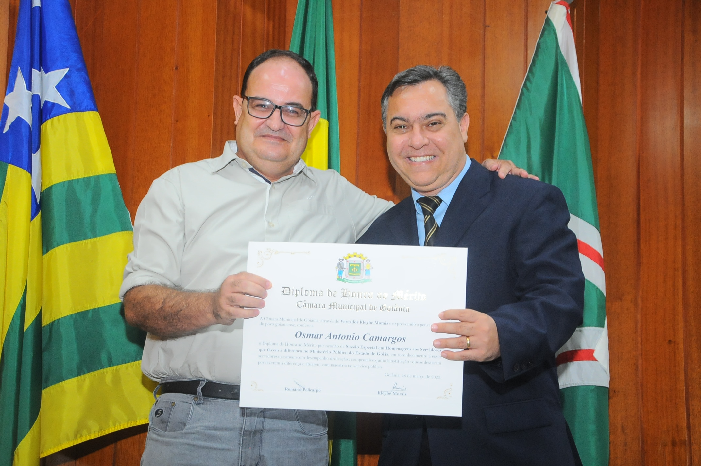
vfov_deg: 21.5
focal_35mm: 63
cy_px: 233
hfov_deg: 31.9
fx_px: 1225
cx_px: 350
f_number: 5
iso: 1250
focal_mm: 42
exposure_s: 1/60
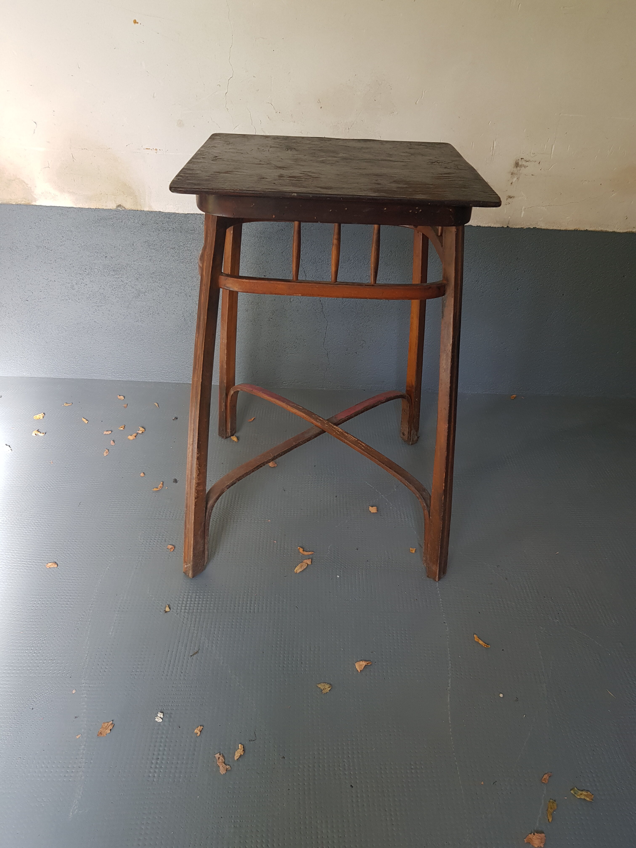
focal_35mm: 26
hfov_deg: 53.1
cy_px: 424
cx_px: 318
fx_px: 637
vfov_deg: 67.3
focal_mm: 4.2
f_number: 1.7
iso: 64
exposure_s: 1/50
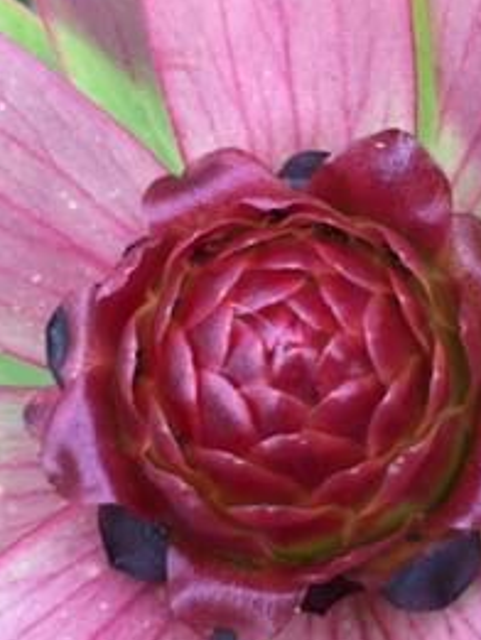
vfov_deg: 27.4
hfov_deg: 20.7
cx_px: 312
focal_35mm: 71
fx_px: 1314
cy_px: 346
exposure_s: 1/100
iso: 32
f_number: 2.2
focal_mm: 4.15
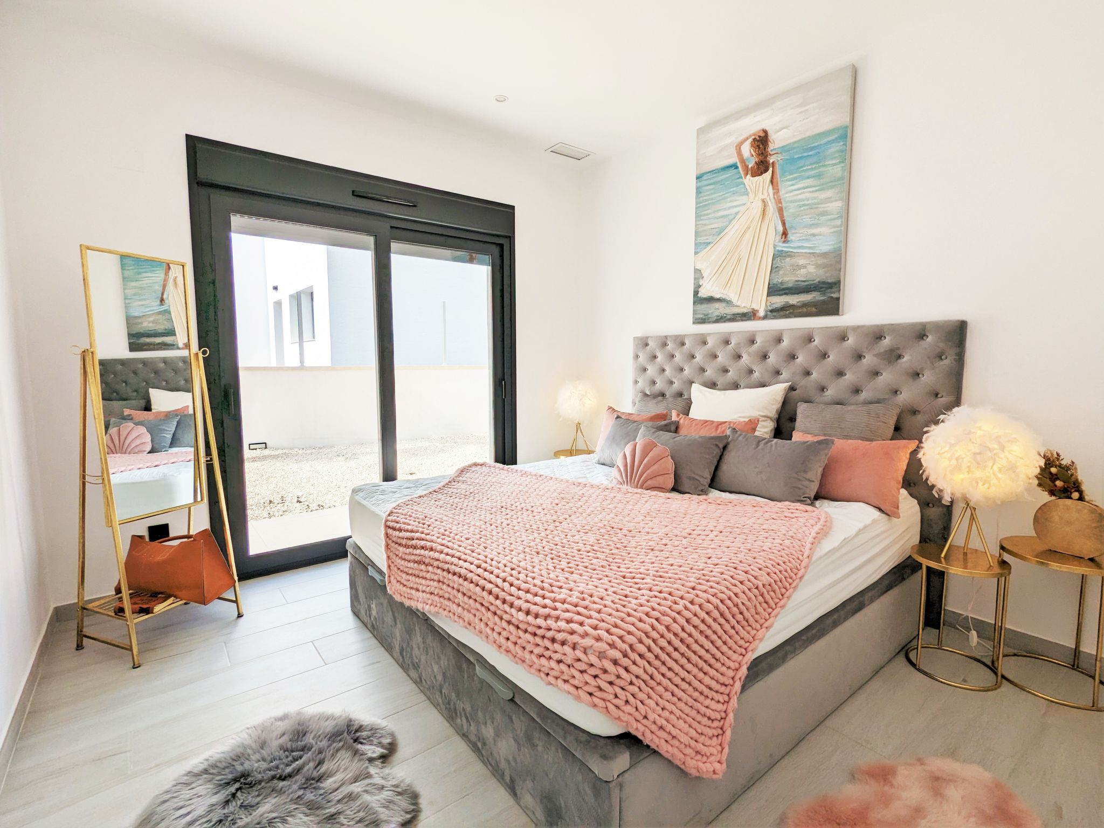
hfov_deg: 94.5
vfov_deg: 78.1
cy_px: 414
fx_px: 510
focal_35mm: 16
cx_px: 552
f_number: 2.2
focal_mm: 2.35
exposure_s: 1/903
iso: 40
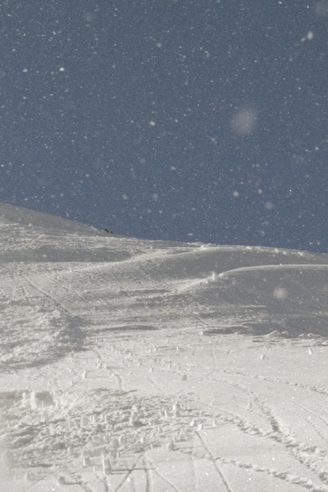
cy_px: 714
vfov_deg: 9.3
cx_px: -124
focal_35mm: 215
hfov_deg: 6.3
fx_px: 2938
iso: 400
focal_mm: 35
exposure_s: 1/2500
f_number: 9
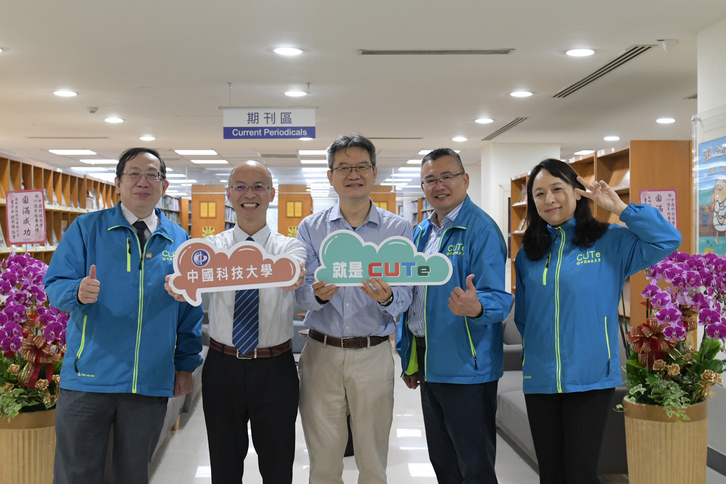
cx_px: 363
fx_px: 968
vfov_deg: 28.1
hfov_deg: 41.1
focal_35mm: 48
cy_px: 242
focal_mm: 32
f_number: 4.5
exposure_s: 1/200
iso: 2500
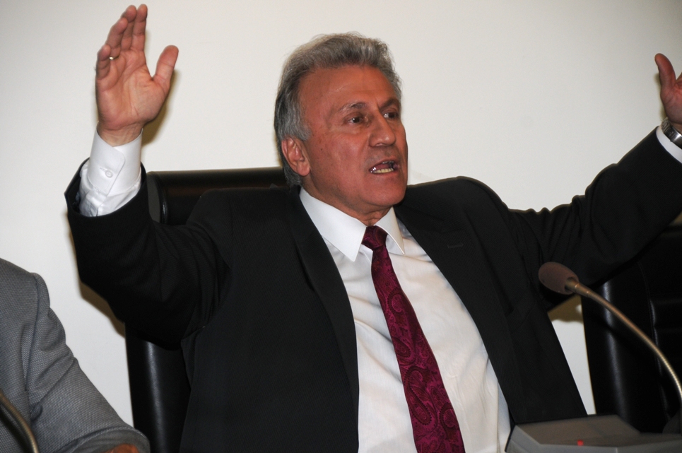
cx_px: 341
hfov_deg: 10.6
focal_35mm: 195
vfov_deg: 7.0
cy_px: 226
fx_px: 3690
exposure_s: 1/60
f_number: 5.6
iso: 400
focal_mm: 130
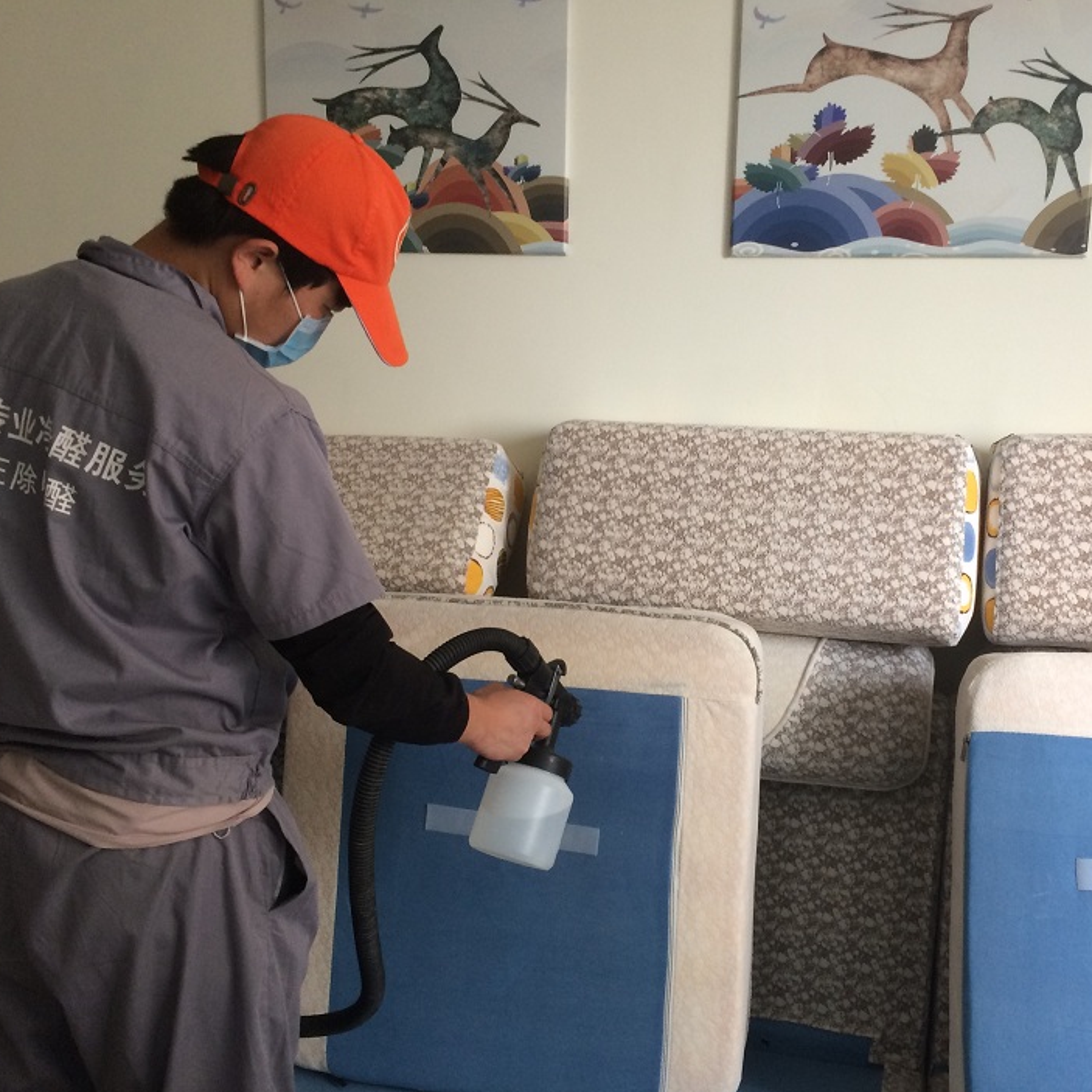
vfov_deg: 47.2
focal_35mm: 35
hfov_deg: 47.1
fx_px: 1249
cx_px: 623
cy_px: 556
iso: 100
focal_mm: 4.15
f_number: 2.2
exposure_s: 1/33
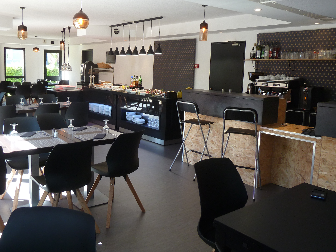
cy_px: 105
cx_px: 132
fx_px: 301
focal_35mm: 31
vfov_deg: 45.3
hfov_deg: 57.8
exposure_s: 1/30
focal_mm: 4.1
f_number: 3.3
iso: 100
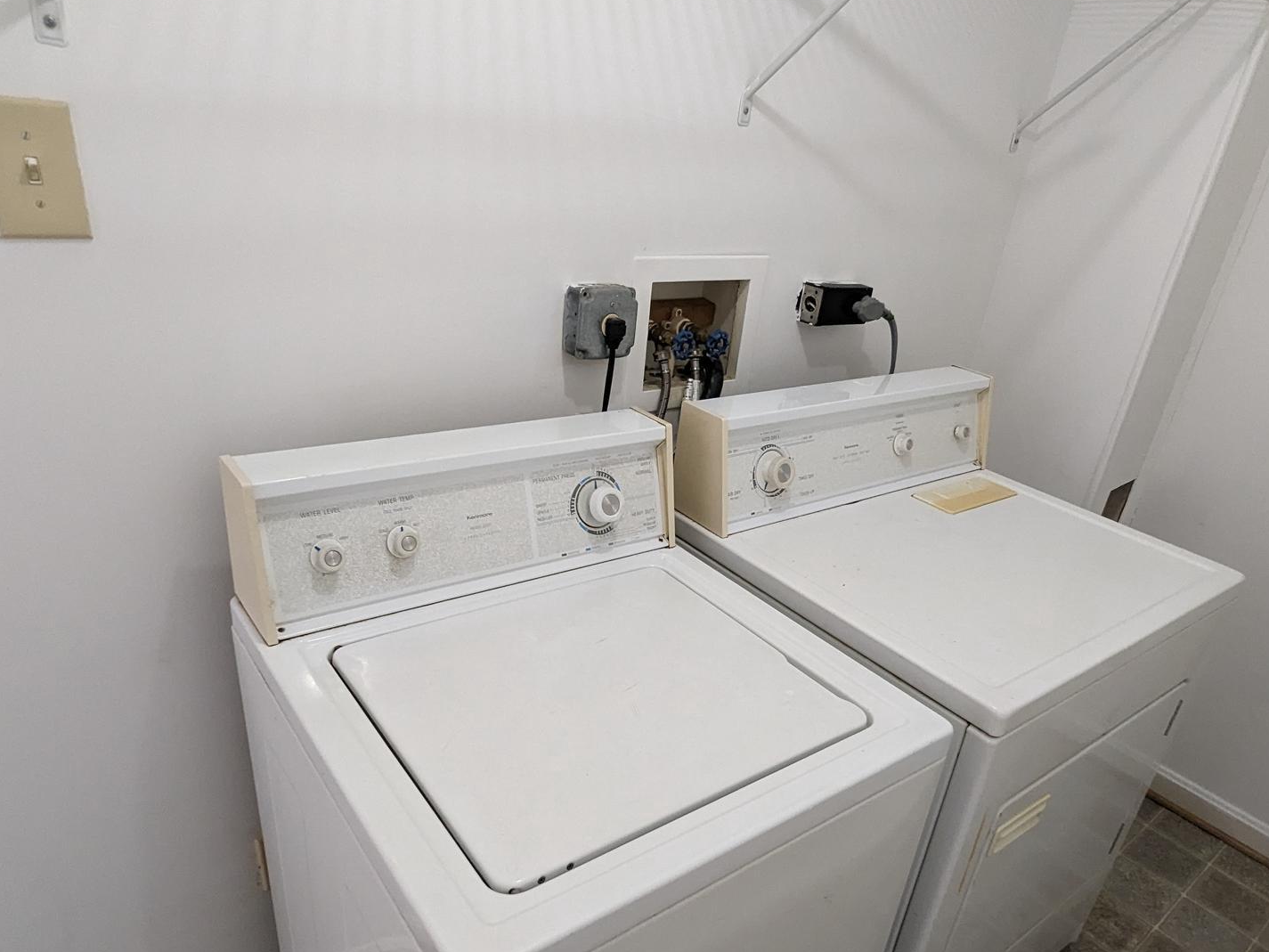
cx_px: 668
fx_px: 843
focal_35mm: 23
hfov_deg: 73.9
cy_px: 571
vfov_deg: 58.4
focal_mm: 2.35
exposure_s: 1/60
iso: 395
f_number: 2.2
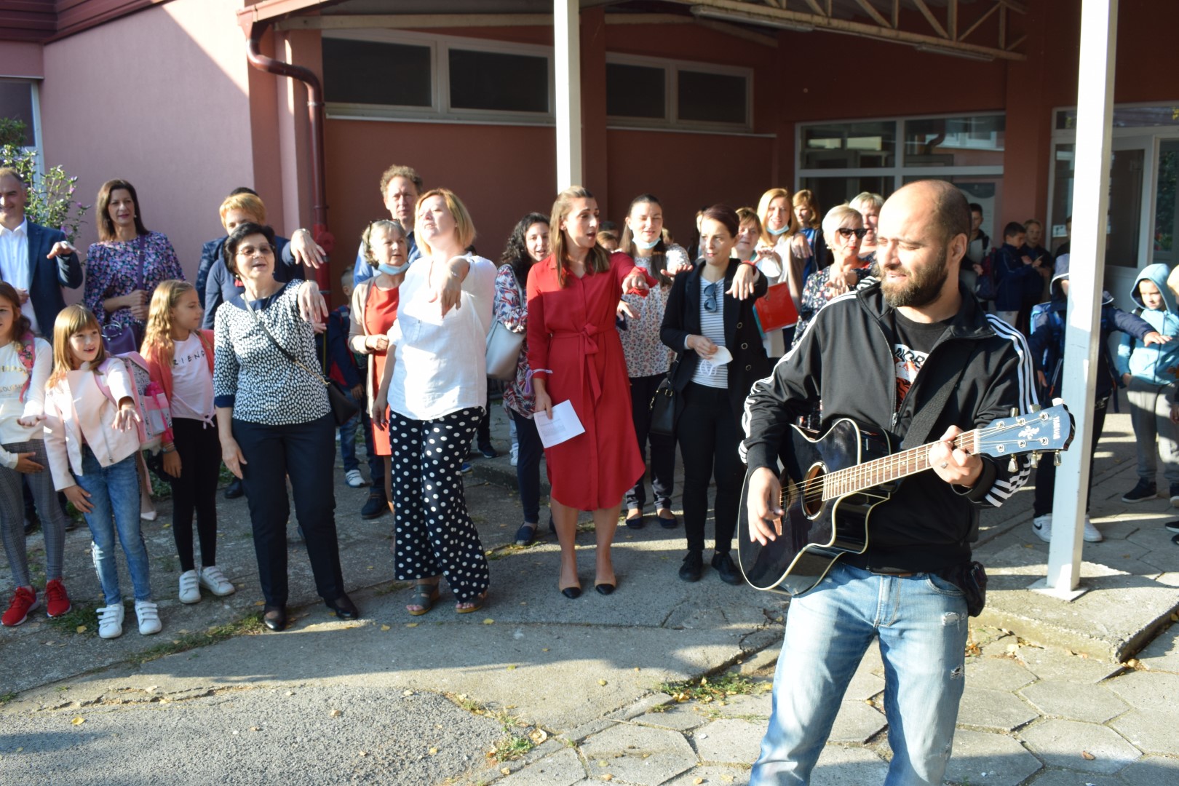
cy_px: 393
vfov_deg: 40.0
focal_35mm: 33
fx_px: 1081
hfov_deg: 57.2
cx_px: 590
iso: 400
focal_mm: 22
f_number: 8
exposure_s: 1/250
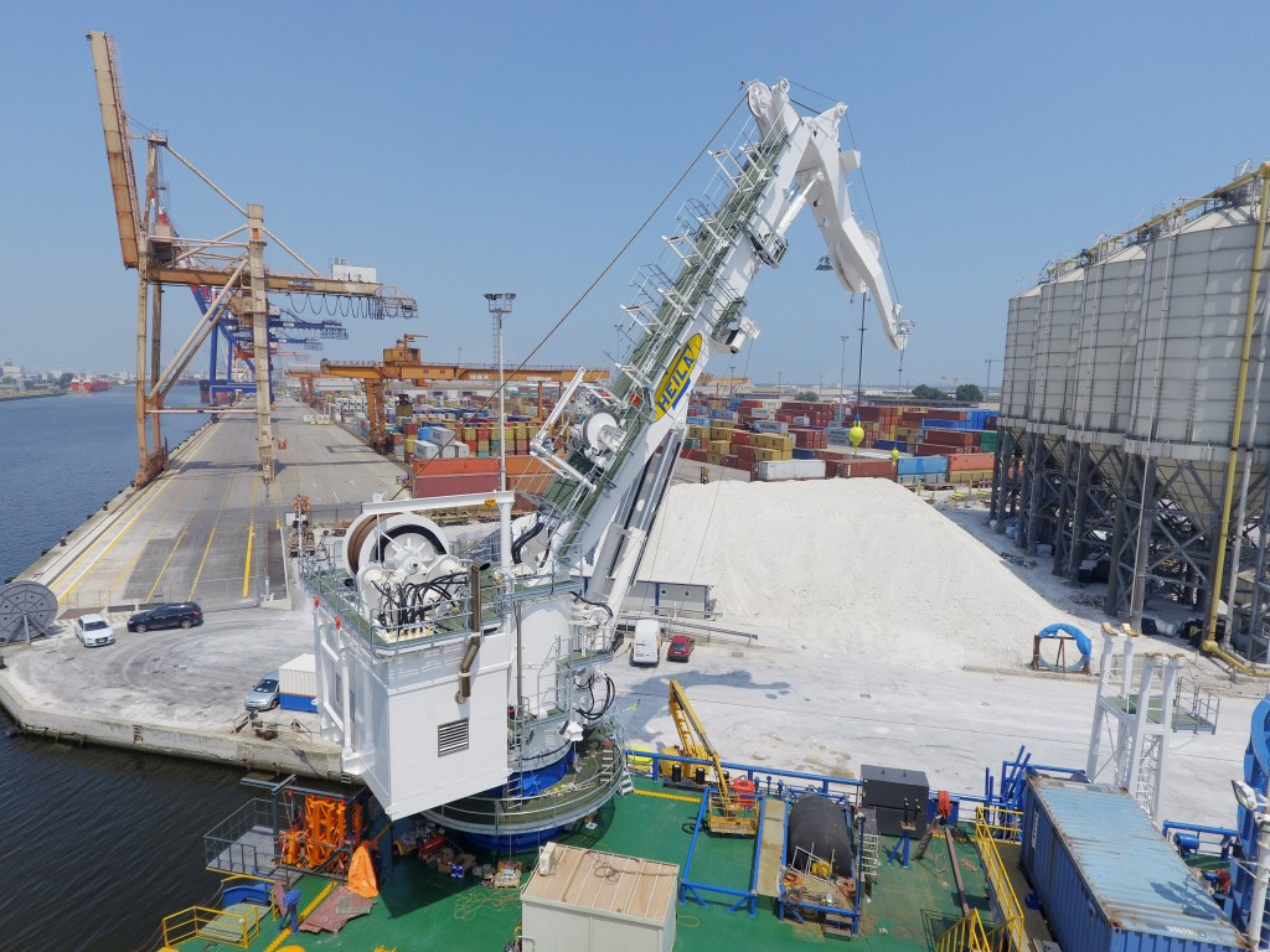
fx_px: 734
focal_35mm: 20
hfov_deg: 81.7
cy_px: 476
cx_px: 635
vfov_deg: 66.0
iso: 100
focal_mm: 3.61
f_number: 2.8
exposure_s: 1/2618
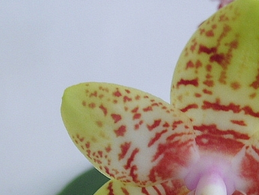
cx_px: 209
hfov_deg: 31.8
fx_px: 441
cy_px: 157
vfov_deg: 24.4
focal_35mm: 59
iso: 50
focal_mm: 5.8
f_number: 2.8
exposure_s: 1/30
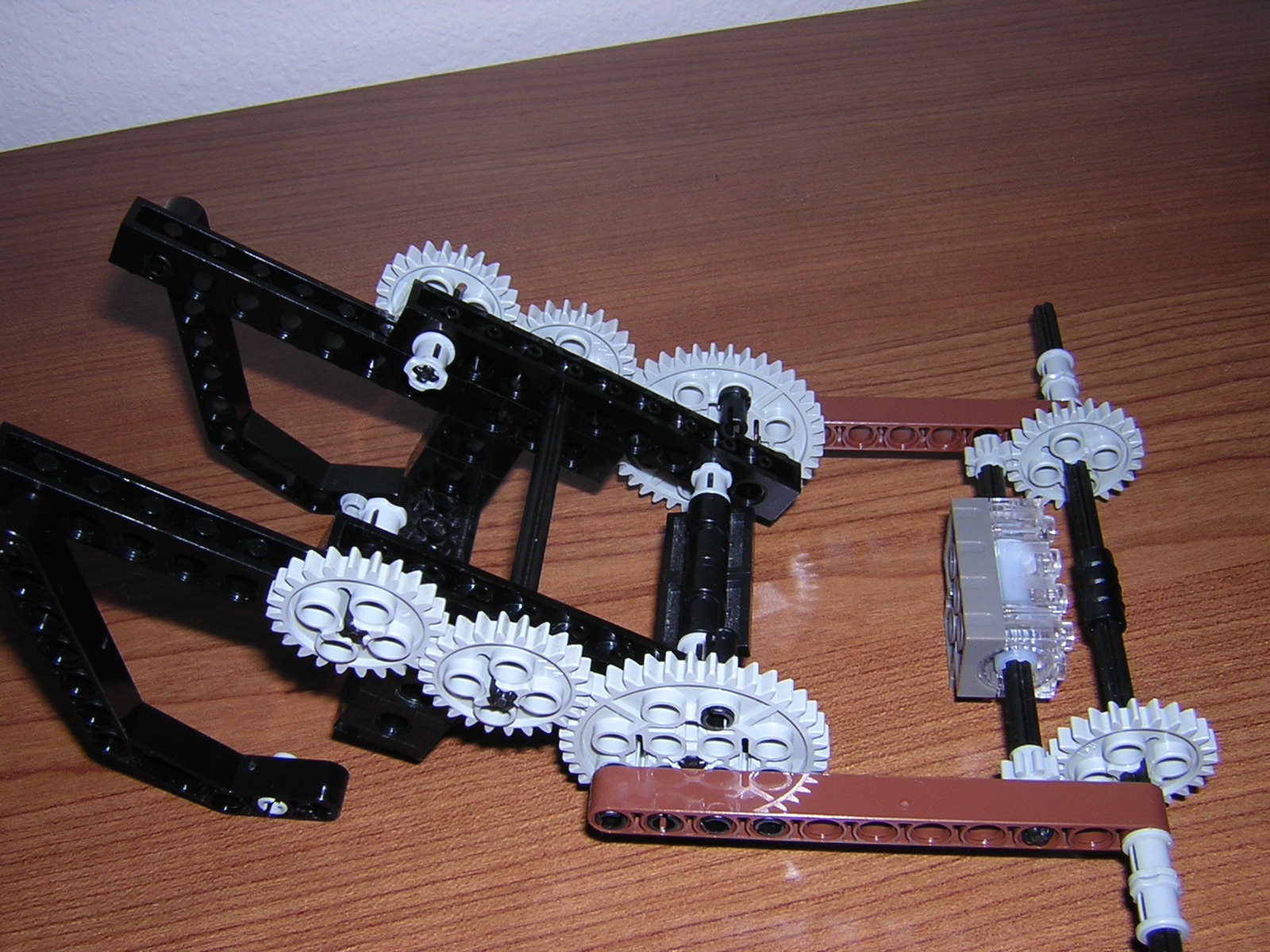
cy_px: 476
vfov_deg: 39.7
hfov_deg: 51.4
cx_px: 635
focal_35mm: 36
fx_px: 1321
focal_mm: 4.7
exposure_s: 1/60.1
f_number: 5.2
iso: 100
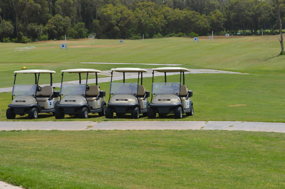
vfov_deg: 16.5
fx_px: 653
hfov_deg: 24.6
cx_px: 142
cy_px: 94
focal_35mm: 82
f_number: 9
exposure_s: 1/320
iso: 100
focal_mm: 55
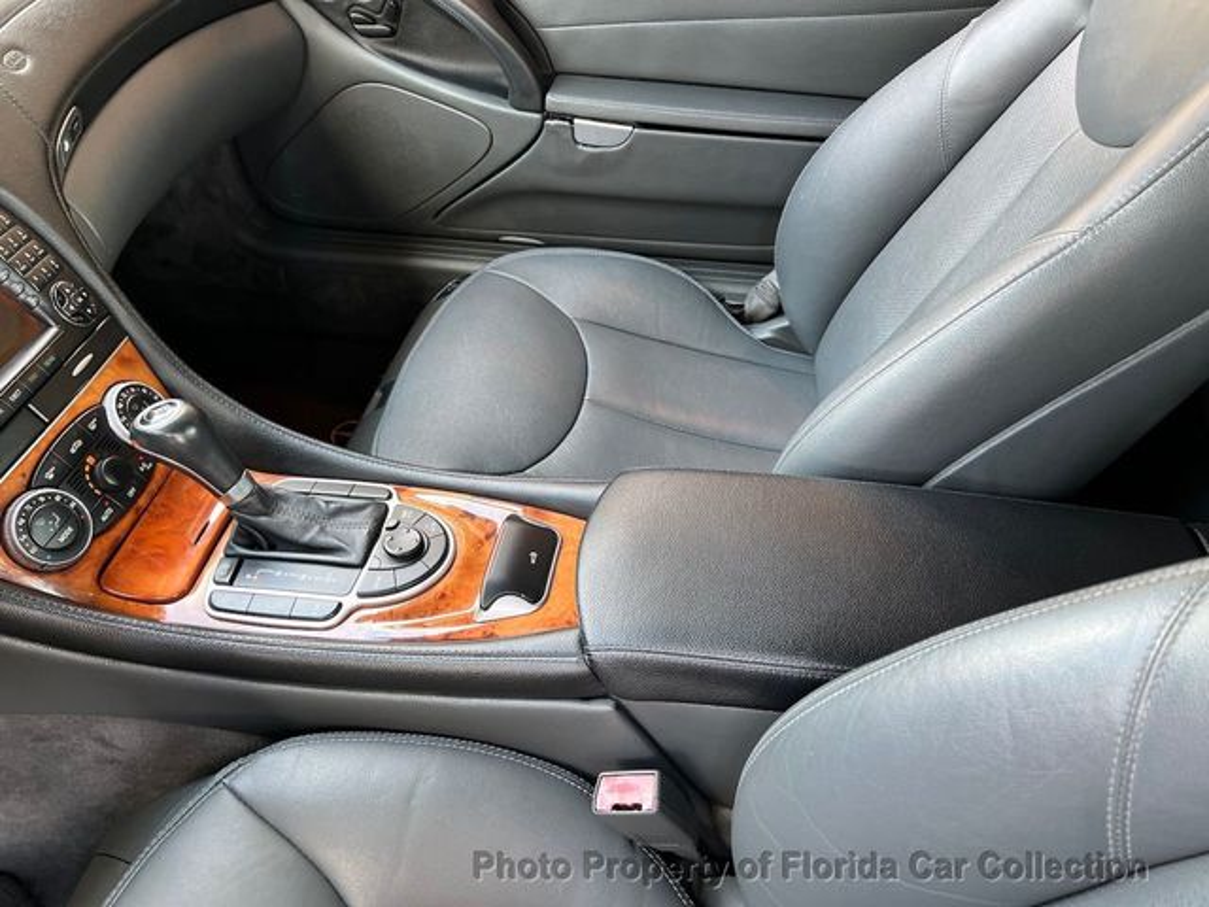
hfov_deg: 67.3
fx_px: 908
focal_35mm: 26
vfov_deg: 53.1
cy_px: 454
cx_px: 604
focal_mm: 5.7
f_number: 1.5
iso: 125
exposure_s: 1/121
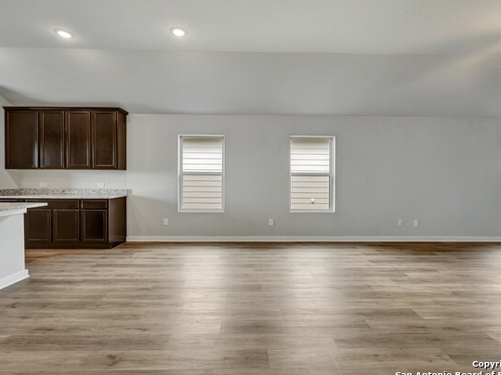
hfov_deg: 94.5
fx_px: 232
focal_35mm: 16
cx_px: 249
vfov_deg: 78.1
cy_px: 182
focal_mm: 14
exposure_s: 1/4
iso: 100
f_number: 9
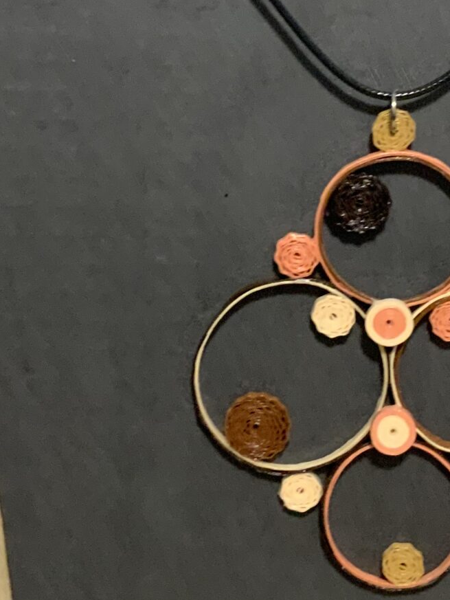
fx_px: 1473
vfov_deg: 22.9
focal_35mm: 85
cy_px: 192
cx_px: 307
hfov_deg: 17.3
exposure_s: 1/60
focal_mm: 3
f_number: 1.8
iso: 250
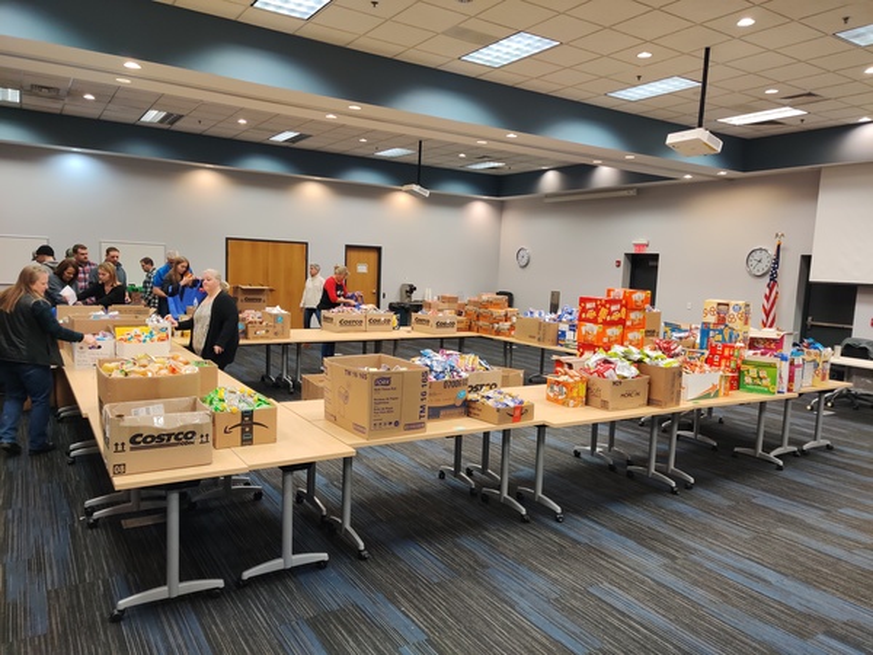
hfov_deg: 65.3
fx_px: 681
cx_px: 436
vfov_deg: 51.4
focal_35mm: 27
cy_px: 328
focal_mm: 4.75
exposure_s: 1/50
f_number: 1.65
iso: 500
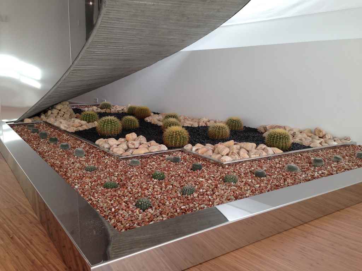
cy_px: 136
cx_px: 181
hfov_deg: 55.4
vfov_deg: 42.9
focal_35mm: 33
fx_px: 345
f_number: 2.4
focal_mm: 4.13
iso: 50
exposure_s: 1/144
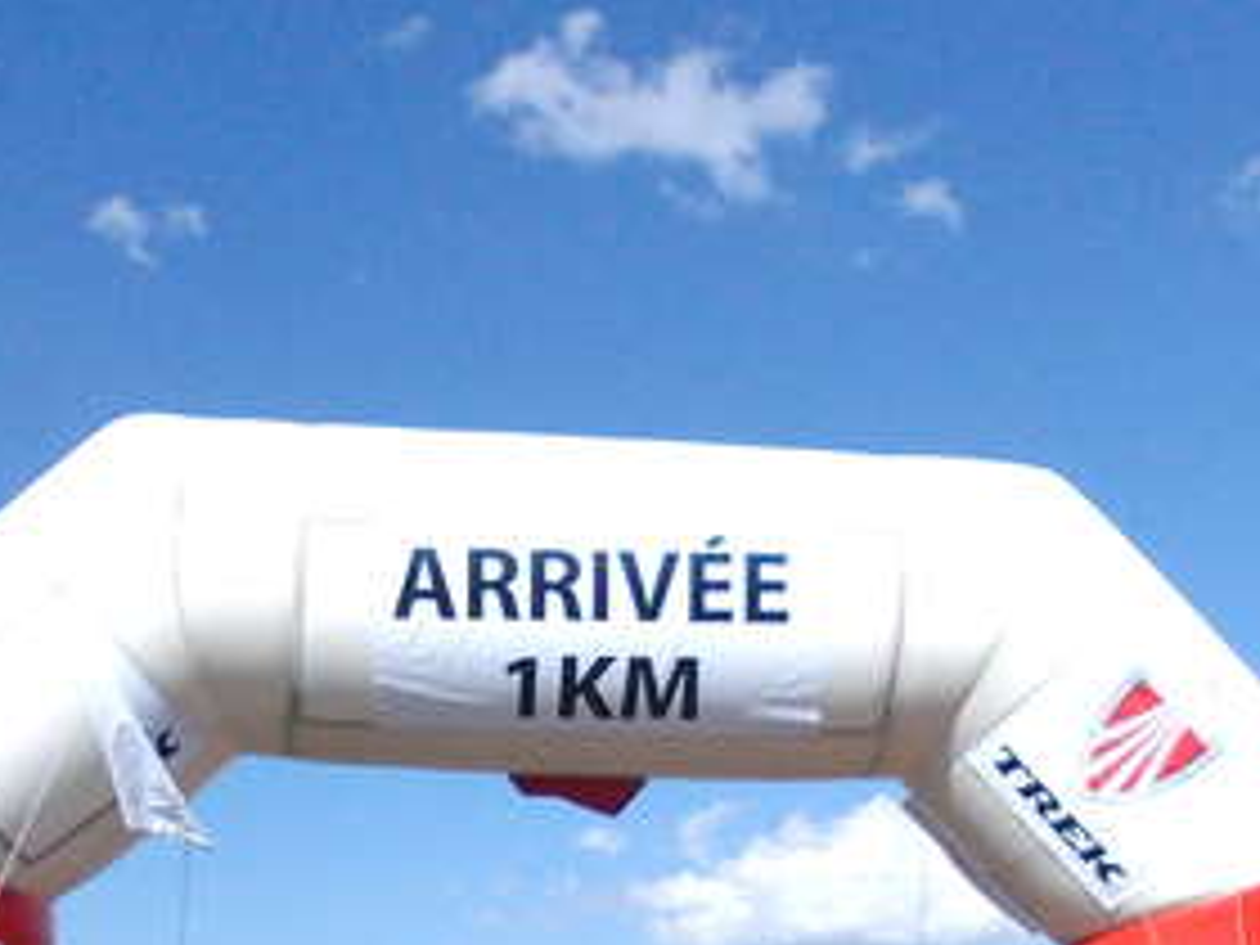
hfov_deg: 32.1
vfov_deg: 23.3
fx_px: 2184
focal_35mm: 60
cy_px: 972
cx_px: 526
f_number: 5.4
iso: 80
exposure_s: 1/1000
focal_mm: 4
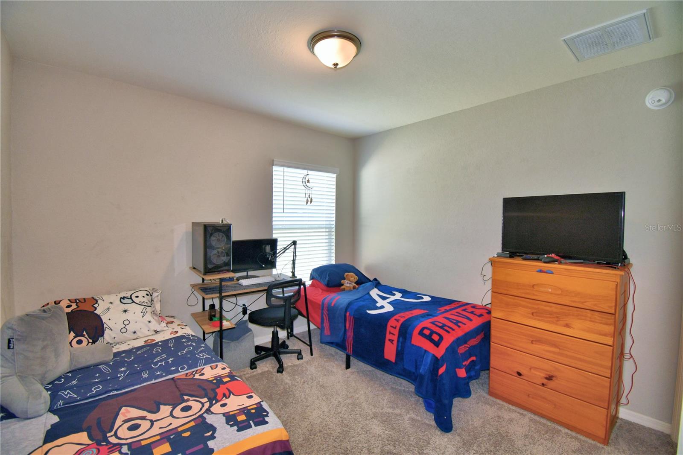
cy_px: 228
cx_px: 342
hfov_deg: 100.4
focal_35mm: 15
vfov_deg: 77.3
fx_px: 285
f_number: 4.5
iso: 200
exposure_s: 1/40
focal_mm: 10
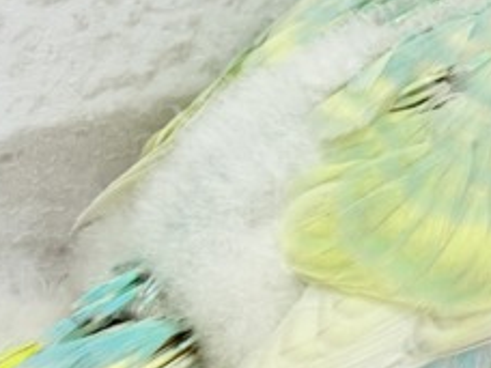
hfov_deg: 13.3
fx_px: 2071
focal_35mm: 146
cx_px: 536
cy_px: 60
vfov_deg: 10.1
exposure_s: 1/100
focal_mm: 5.96
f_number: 1.6
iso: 80
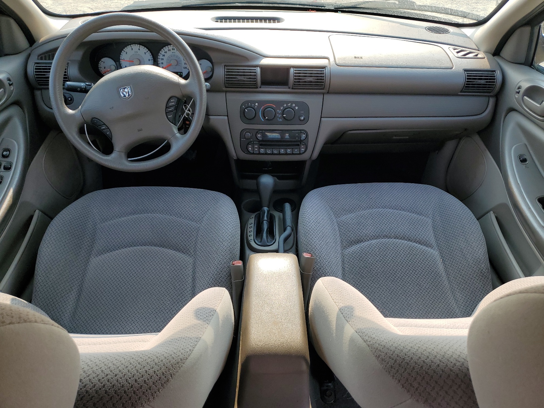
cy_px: 204
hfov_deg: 67.3
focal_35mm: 26
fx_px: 409
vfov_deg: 53.1
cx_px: 272
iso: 50
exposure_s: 1/588
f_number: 1.5
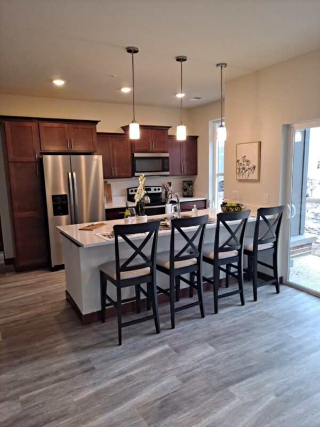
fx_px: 308
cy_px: 214
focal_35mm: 25
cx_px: 160
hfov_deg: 54.9
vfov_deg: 69.4
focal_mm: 4.6
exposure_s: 1/60
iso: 125
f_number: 2
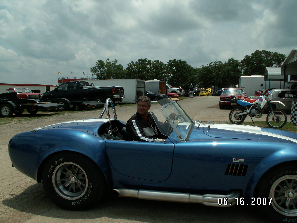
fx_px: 300
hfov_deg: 52.6
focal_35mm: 35
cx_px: 148
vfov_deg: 40.7
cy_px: 112
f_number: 6.3
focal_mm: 5.86
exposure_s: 1/500
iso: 50
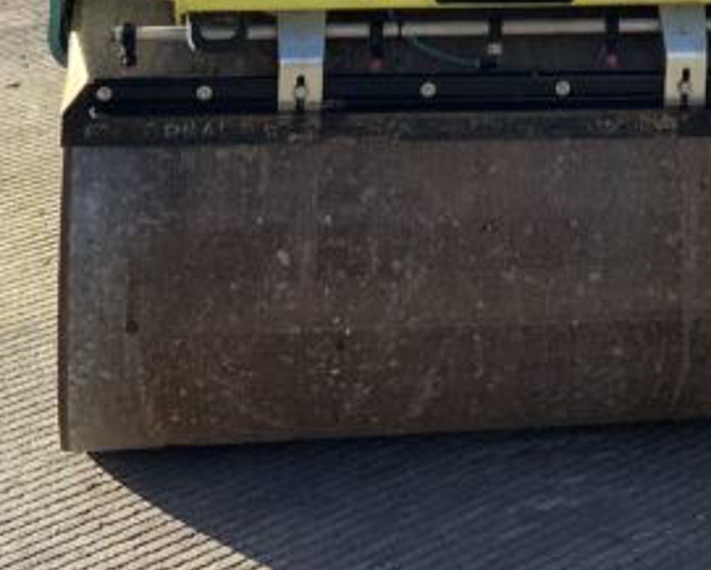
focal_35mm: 107
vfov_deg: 13.4
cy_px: -352
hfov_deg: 17.6
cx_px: 651
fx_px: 2252
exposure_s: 1/1055
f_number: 1.8
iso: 16
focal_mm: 3
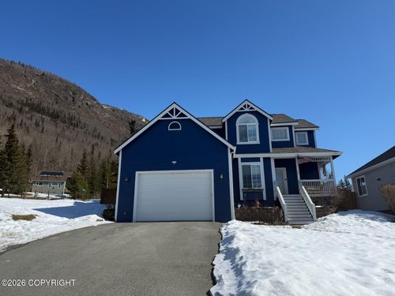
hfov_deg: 71.6
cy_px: 148
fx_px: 274
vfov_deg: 56.8
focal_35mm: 24
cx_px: 198
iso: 80
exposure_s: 1/6173
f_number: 1.78
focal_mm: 6.76
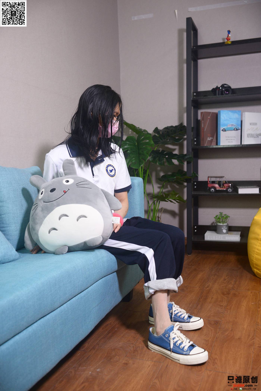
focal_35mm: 35
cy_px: 196
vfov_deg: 54.4
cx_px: 130
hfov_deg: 37.9
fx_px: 380
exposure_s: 1/200
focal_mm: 35
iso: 1250
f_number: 5
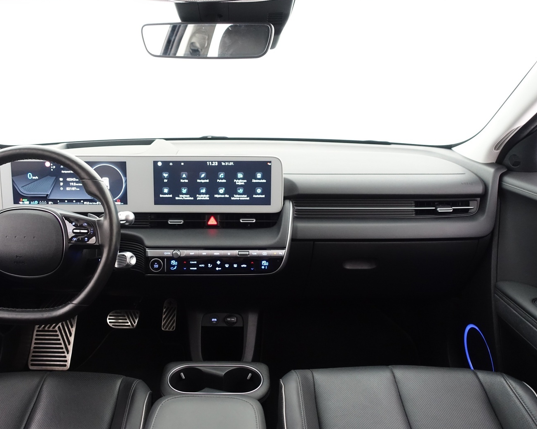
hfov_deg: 61.9
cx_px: 226
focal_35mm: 28
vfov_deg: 51.5
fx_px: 445
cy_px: 216
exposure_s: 1/25
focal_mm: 8.8
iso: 1000
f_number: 2.5
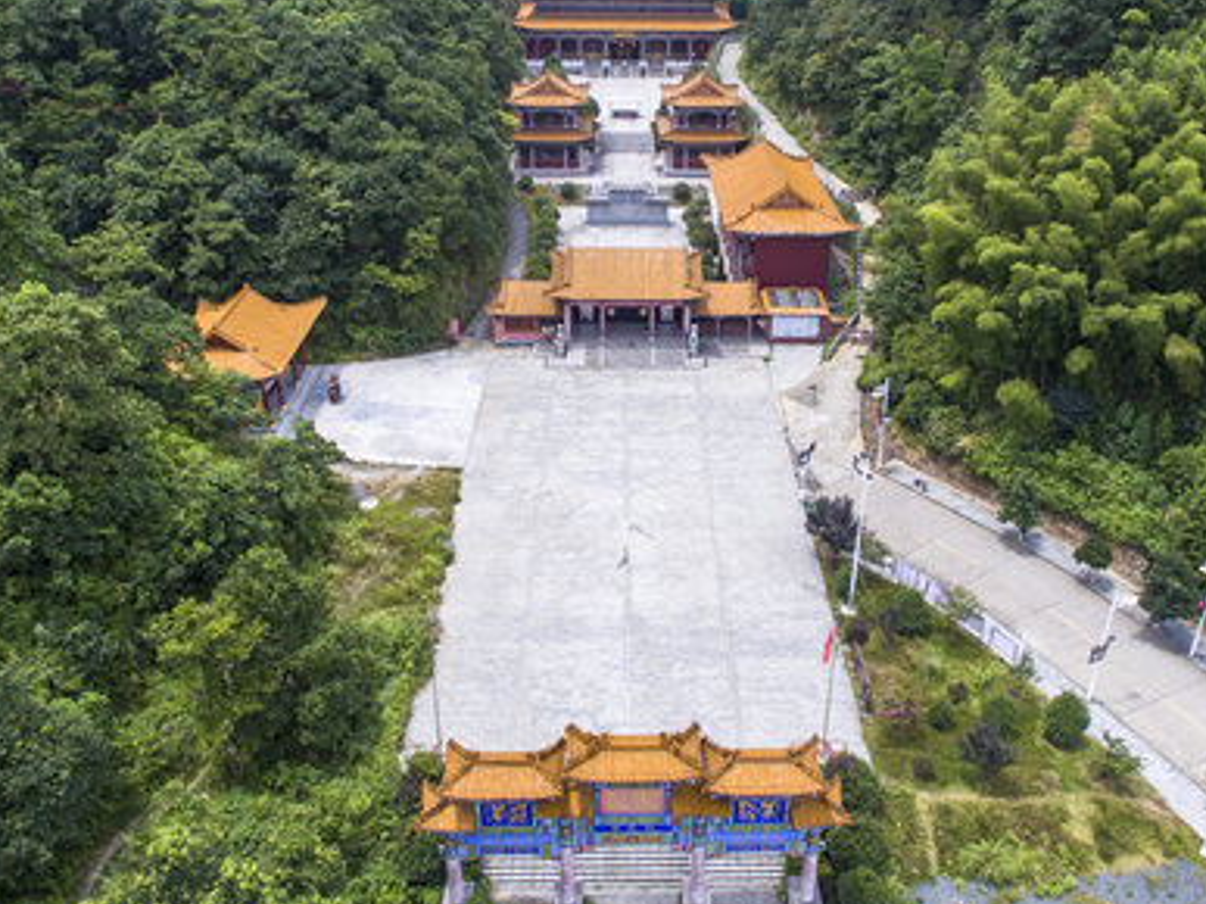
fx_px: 1080
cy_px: 379
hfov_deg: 58.3
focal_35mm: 31
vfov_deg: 45.3
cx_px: 651
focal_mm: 3.61
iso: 100
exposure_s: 1/800
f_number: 2.8
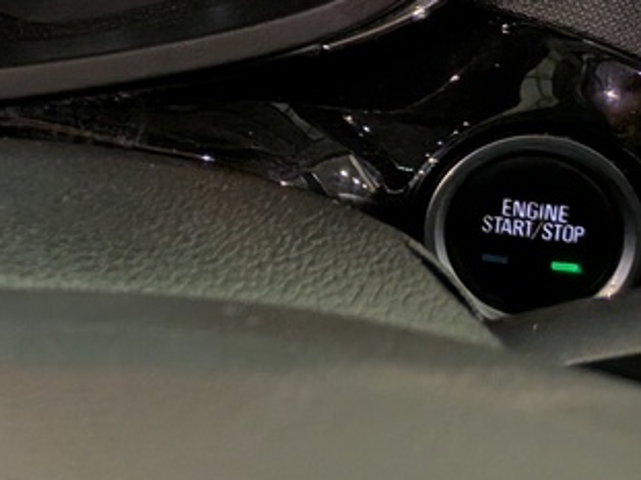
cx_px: -239
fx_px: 1462
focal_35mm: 79
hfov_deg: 21.8
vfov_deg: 17.1
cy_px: -206
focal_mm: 4.53
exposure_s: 1/61
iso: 27
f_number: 1.7
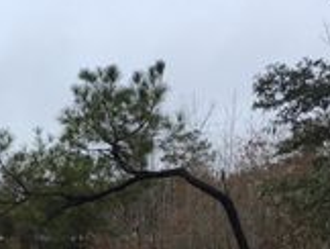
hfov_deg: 24.1
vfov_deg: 18.0
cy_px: 319
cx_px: -6
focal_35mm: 77
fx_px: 735
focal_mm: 4.15
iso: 25
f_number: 2.2
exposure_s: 1/635
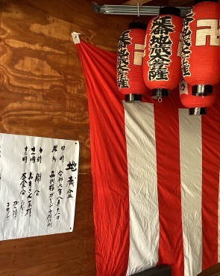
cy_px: 137
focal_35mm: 41
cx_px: 110
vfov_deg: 44.8
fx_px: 334
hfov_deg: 36.5
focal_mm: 3.3
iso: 64
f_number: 2.4
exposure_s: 1/100
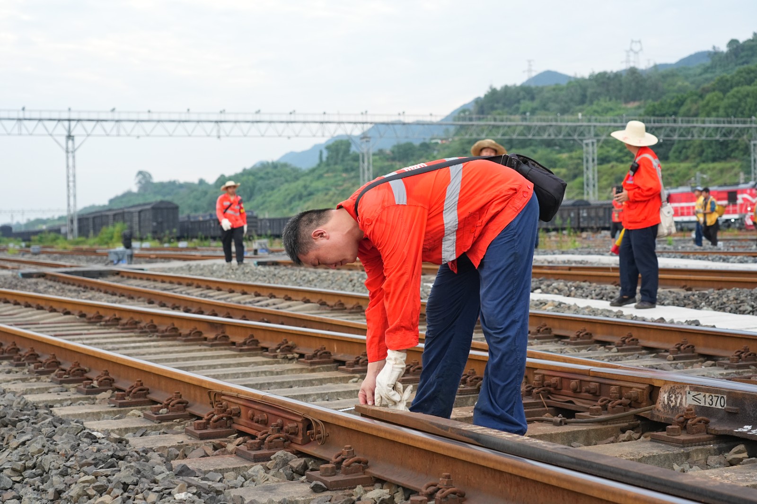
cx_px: 378
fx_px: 1219
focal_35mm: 58
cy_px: 252
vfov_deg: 23.4
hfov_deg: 34.5
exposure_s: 1/160
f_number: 5.6
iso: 1250
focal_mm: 58
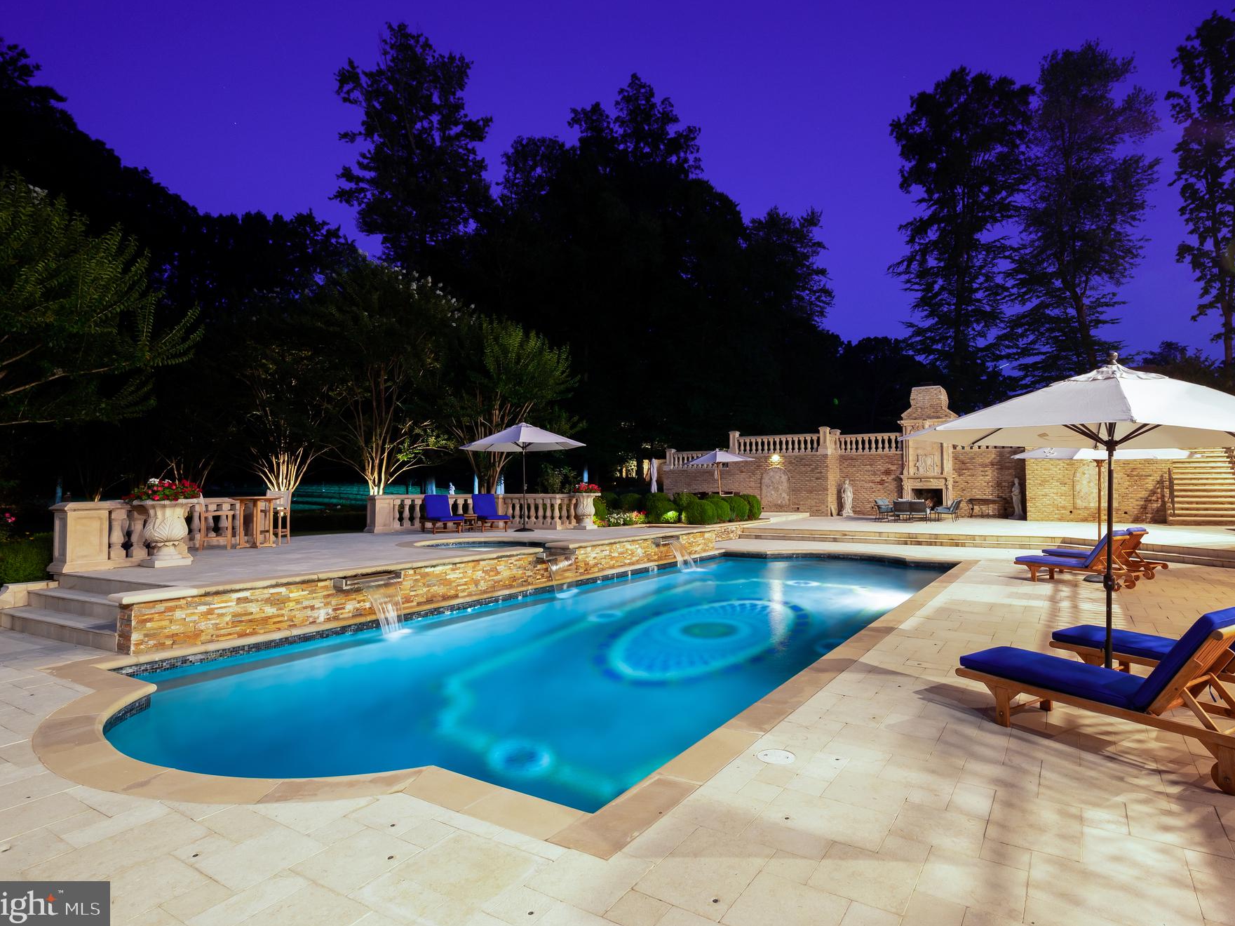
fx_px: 678
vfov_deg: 68.7
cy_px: 454
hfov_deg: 84.5
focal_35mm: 19
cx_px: 673
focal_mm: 17
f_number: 11
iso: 800
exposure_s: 1.6
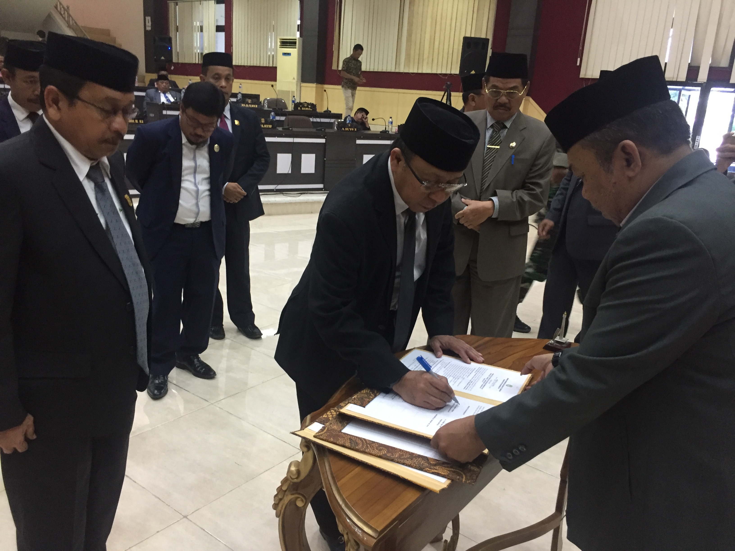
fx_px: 616
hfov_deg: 61.7
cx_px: 368
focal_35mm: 29
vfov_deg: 48.2
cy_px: 276
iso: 250
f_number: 2.2
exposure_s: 1/20
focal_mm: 4.15
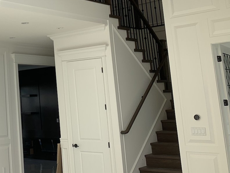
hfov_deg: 28.5
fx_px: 419
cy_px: 28
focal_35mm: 63
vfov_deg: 22.9
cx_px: -9
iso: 25
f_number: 1.8
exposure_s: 1/345
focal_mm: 4.25
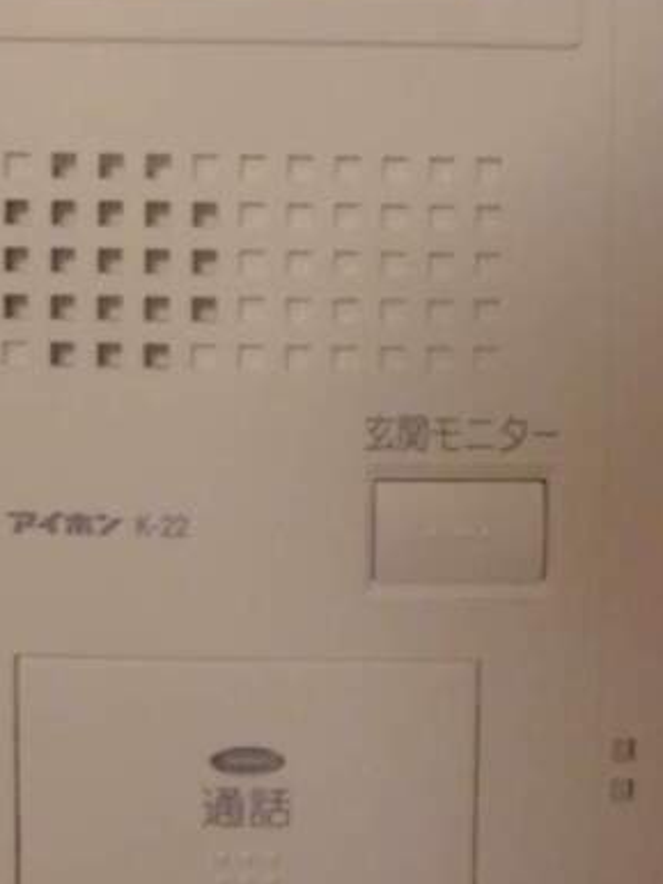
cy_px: 264
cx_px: 262
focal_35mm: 54
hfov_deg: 27.0
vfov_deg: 35.0
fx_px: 1378
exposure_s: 1/50
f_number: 3.5
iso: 800
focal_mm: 4.6
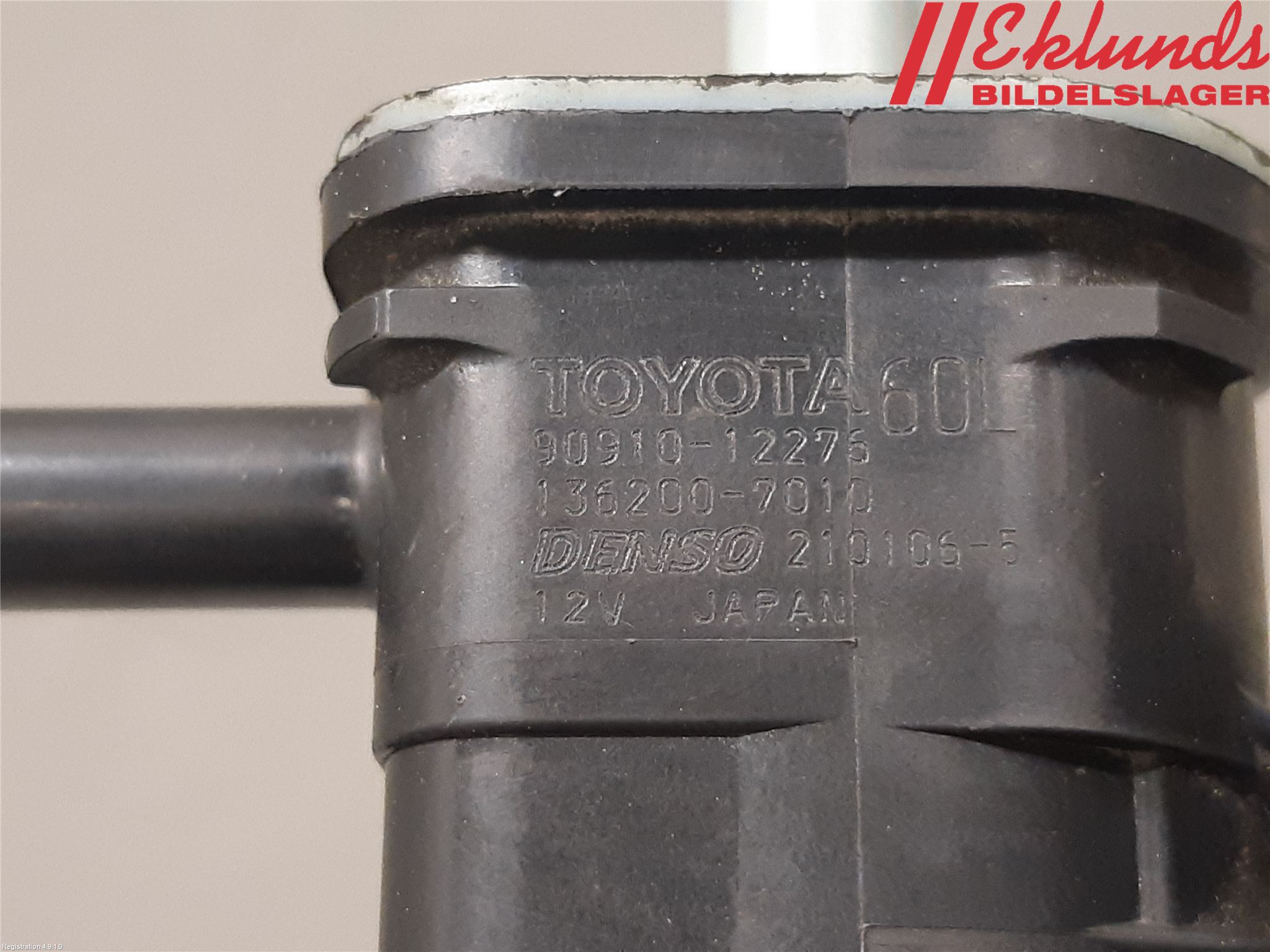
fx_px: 954
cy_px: 476
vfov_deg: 53.1
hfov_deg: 67.3
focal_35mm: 26
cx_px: 635
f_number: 1.7
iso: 200
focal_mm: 3.93
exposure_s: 1/33
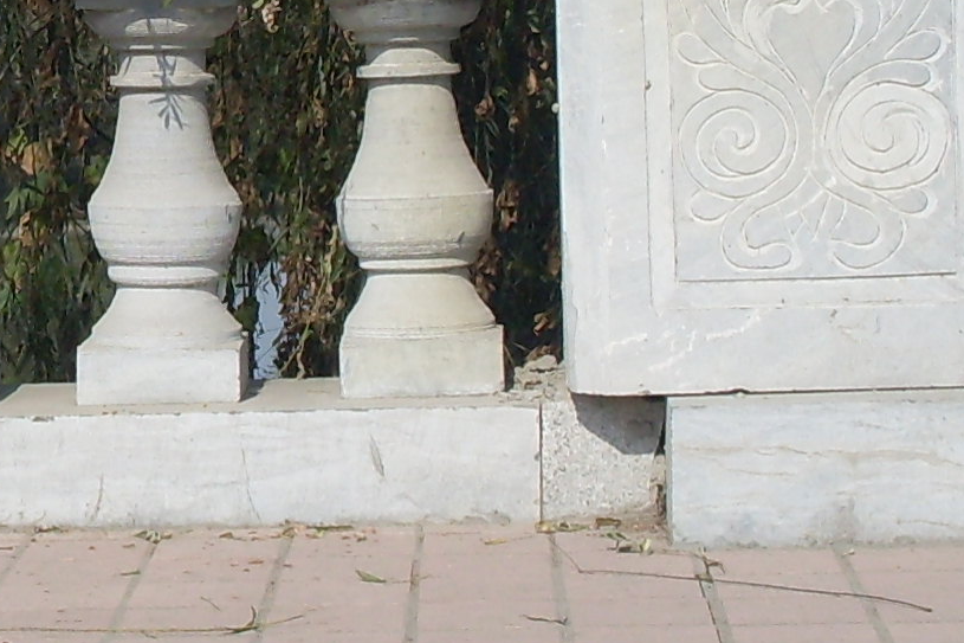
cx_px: -300
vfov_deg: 9.2
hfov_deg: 13.3
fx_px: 3989
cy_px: 15
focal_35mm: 149
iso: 80
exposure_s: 1/180
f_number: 8.4
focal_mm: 6.3
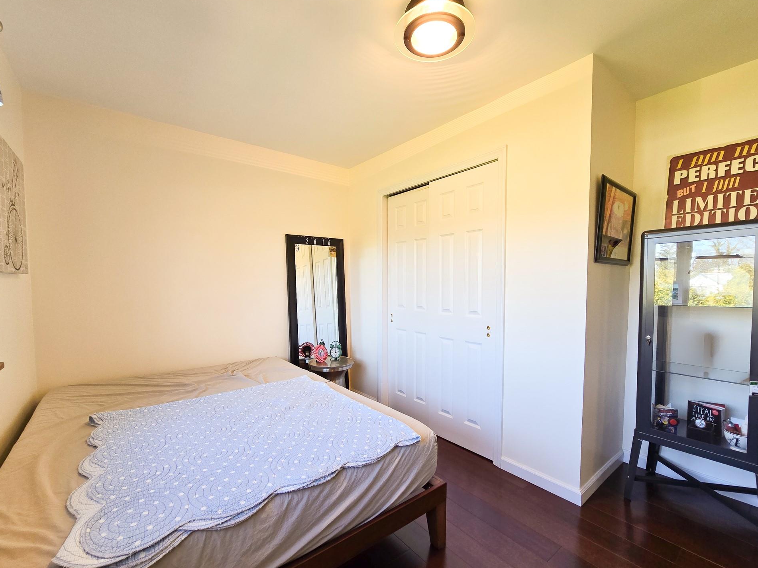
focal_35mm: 14
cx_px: 387
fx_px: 307
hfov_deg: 102.1
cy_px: 300
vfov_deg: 85.6
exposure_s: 1/60
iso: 125
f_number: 2.2
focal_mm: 2.2
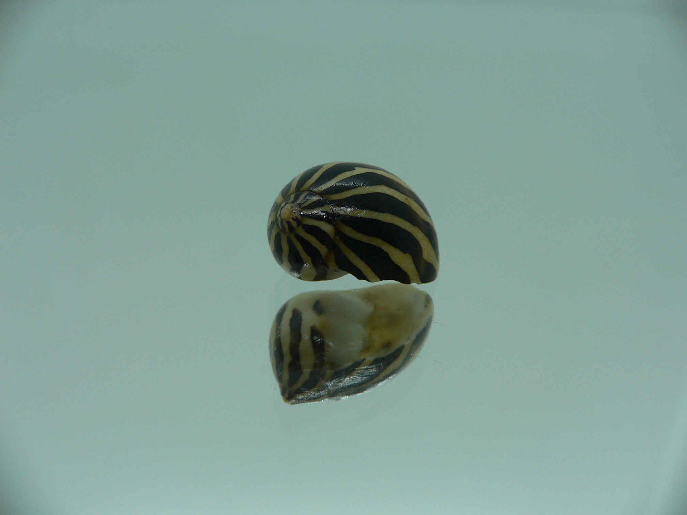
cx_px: 344
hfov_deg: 52.6
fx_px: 695
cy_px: 258
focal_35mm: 35
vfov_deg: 40.7
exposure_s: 1/80
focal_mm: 4.6
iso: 80
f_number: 2.8
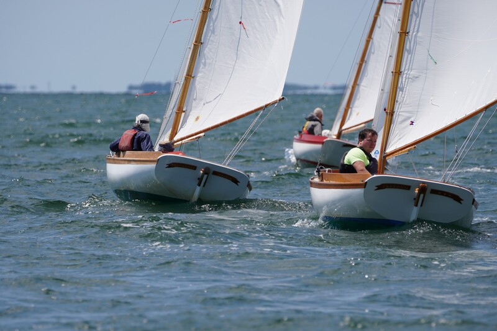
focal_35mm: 502
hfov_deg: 4.1
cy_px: 166
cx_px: 248
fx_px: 6935
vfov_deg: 2.7
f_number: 5.6
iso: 200
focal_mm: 335
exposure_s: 1/1600
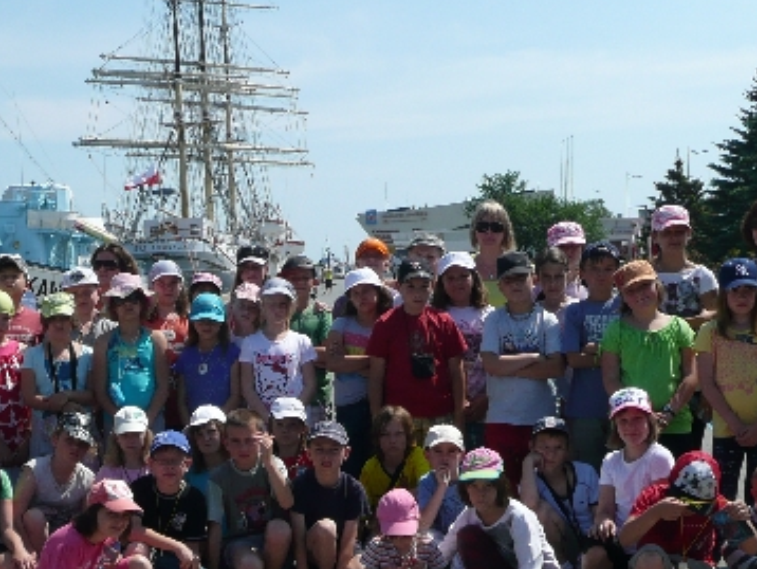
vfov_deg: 21.9
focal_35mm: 67
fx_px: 1466
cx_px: 252
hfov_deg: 28.8
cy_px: 353
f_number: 9
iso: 100
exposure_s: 1/250
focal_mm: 6.5
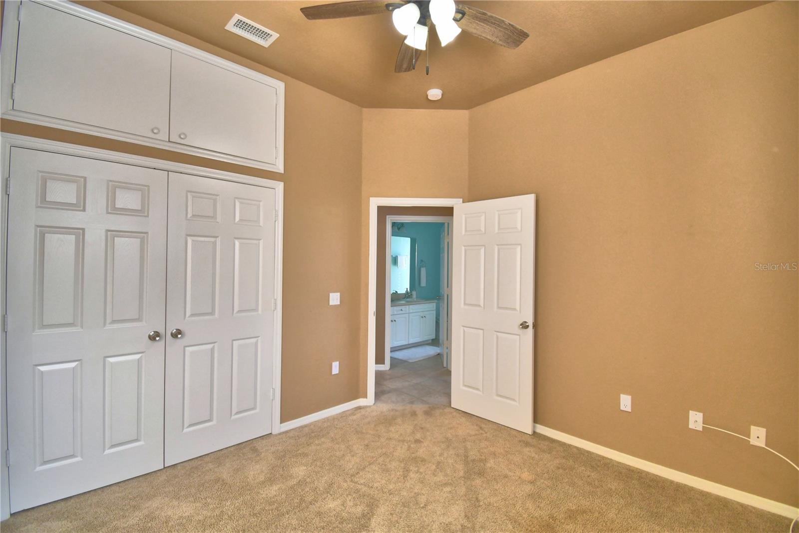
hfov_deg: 100.4
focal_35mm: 15
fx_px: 333
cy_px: 266
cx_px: 400
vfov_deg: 77.3
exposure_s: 1/125
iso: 400
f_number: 4.5
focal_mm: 10
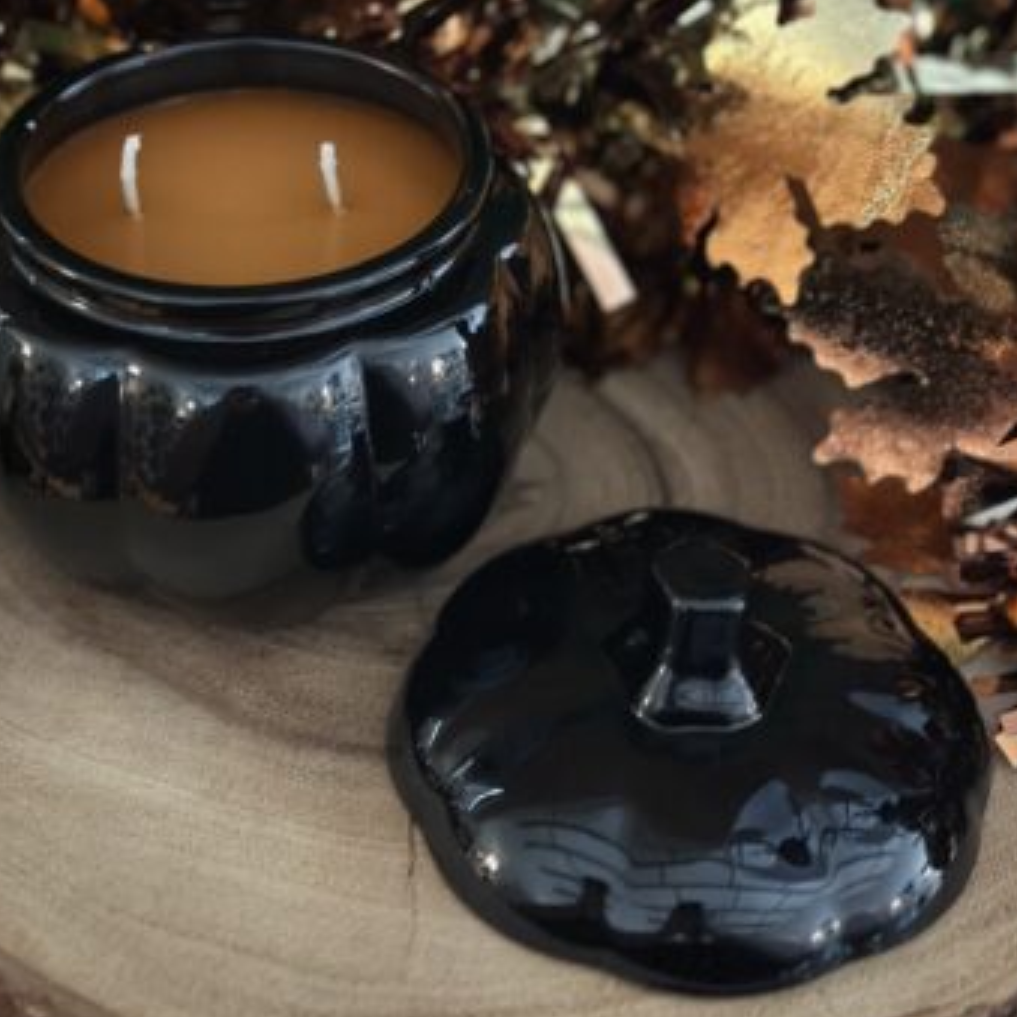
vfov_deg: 28.4
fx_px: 1994
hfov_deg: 28.6
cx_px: 492
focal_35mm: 60
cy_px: 333
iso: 800
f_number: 1.78
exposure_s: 1/17
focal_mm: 6.86
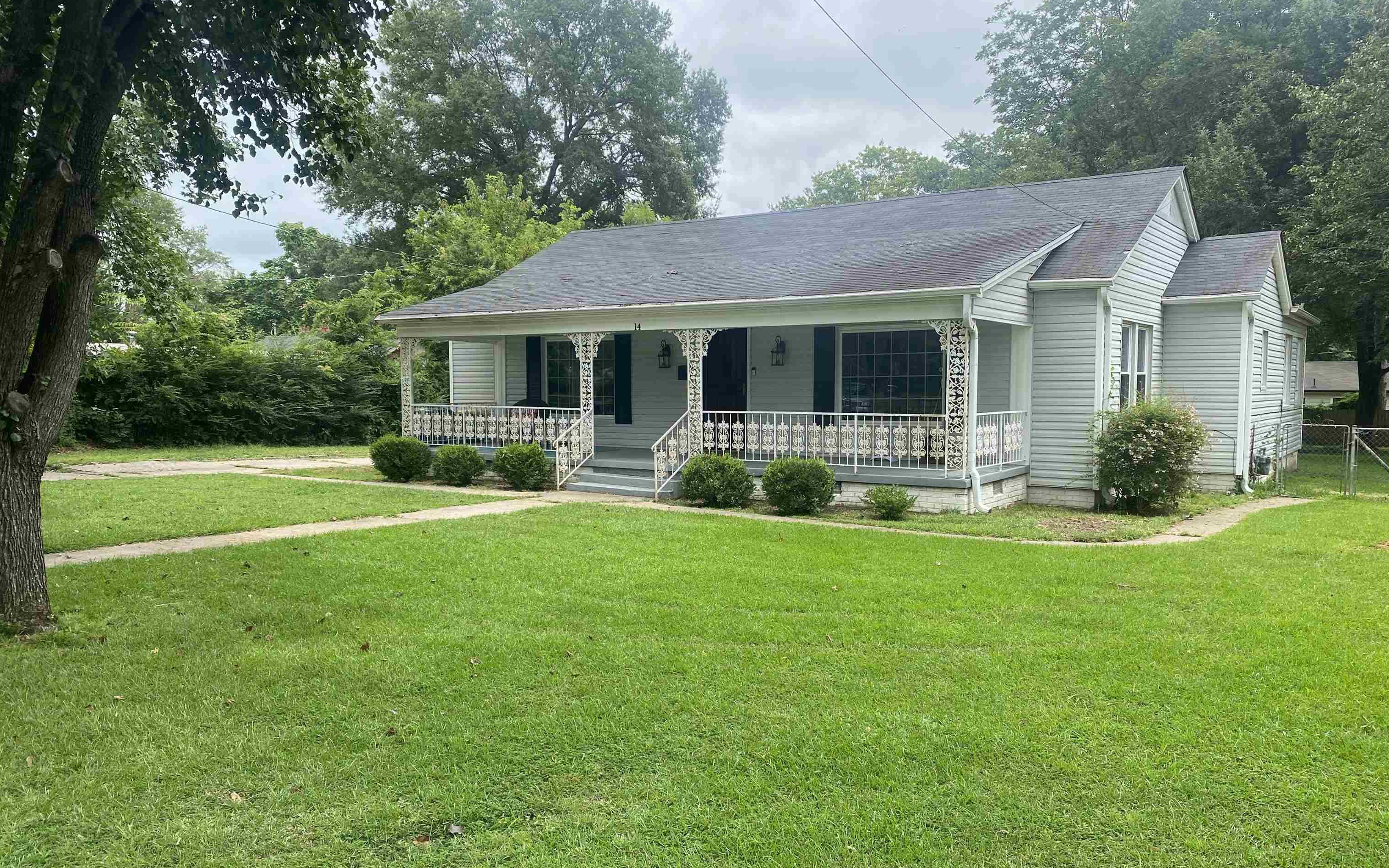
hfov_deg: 66.5
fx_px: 1060
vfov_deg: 44.5
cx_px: 697
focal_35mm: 28
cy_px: 473
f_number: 1.8
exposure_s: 1/871
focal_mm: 4.25
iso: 32
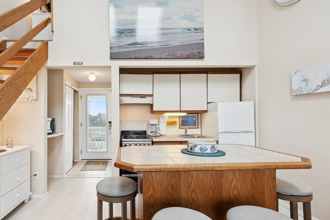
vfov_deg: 67.4
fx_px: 165
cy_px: 113
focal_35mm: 18
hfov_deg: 88.4
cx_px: 126
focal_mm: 14
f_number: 5
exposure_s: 1/500
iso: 640
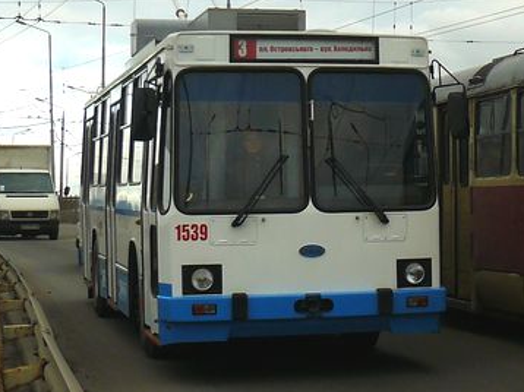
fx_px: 1558
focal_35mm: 103
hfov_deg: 18.4
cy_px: 18
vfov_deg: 14.2
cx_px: 578
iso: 100
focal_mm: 6
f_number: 2.8
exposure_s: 1/320
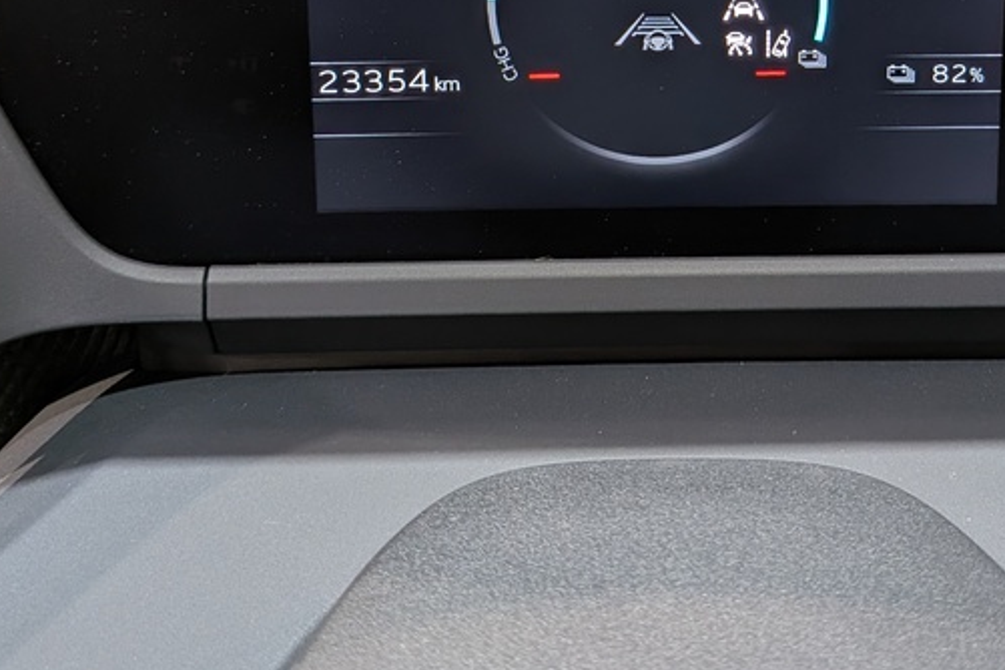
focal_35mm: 51
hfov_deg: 38.7
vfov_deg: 24.6
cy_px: -78
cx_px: 612
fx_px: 1424
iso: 58
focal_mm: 4.53
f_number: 1.7
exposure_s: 1/25
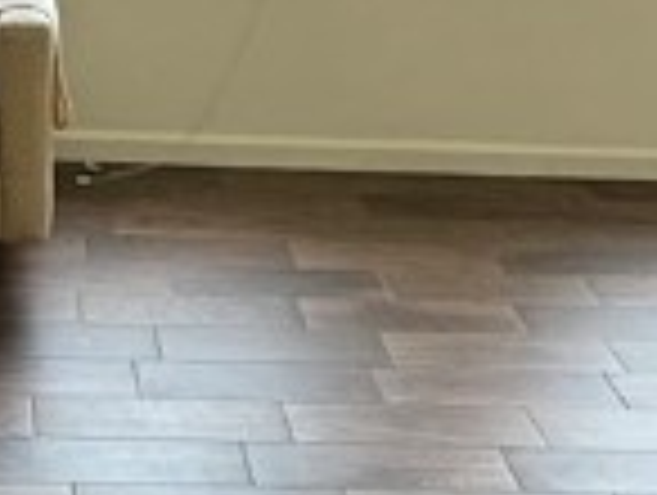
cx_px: 94
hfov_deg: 19.7
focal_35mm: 98
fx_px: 1863
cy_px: 382
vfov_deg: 15.1
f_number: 2.2
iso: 160
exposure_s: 1/120
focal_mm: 2.22
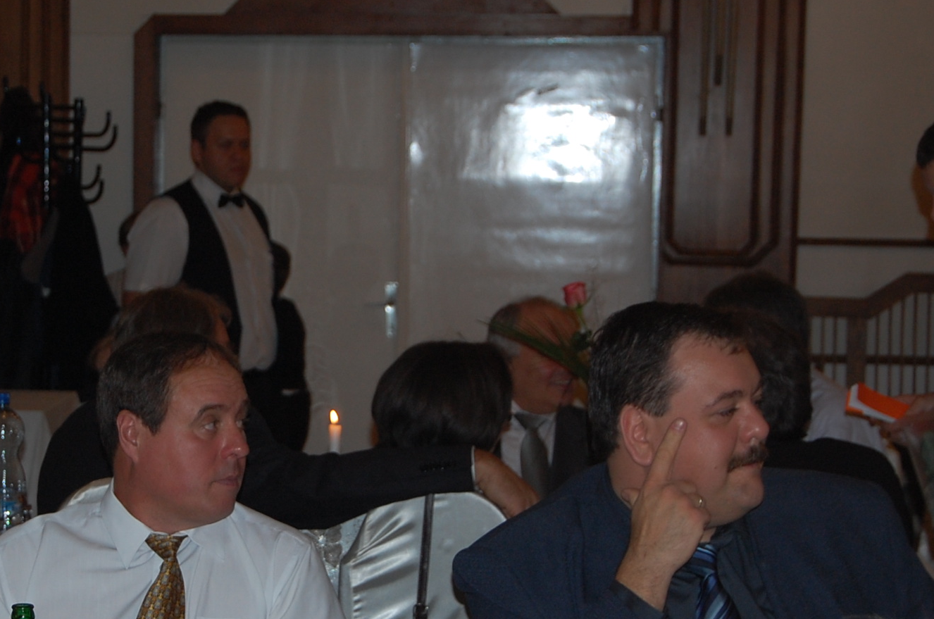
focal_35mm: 115
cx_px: 165
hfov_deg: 17.7
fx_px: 2974
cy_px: 427
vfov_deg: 11.9
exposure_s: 1/60
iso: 400
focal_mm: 45
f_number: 5.3
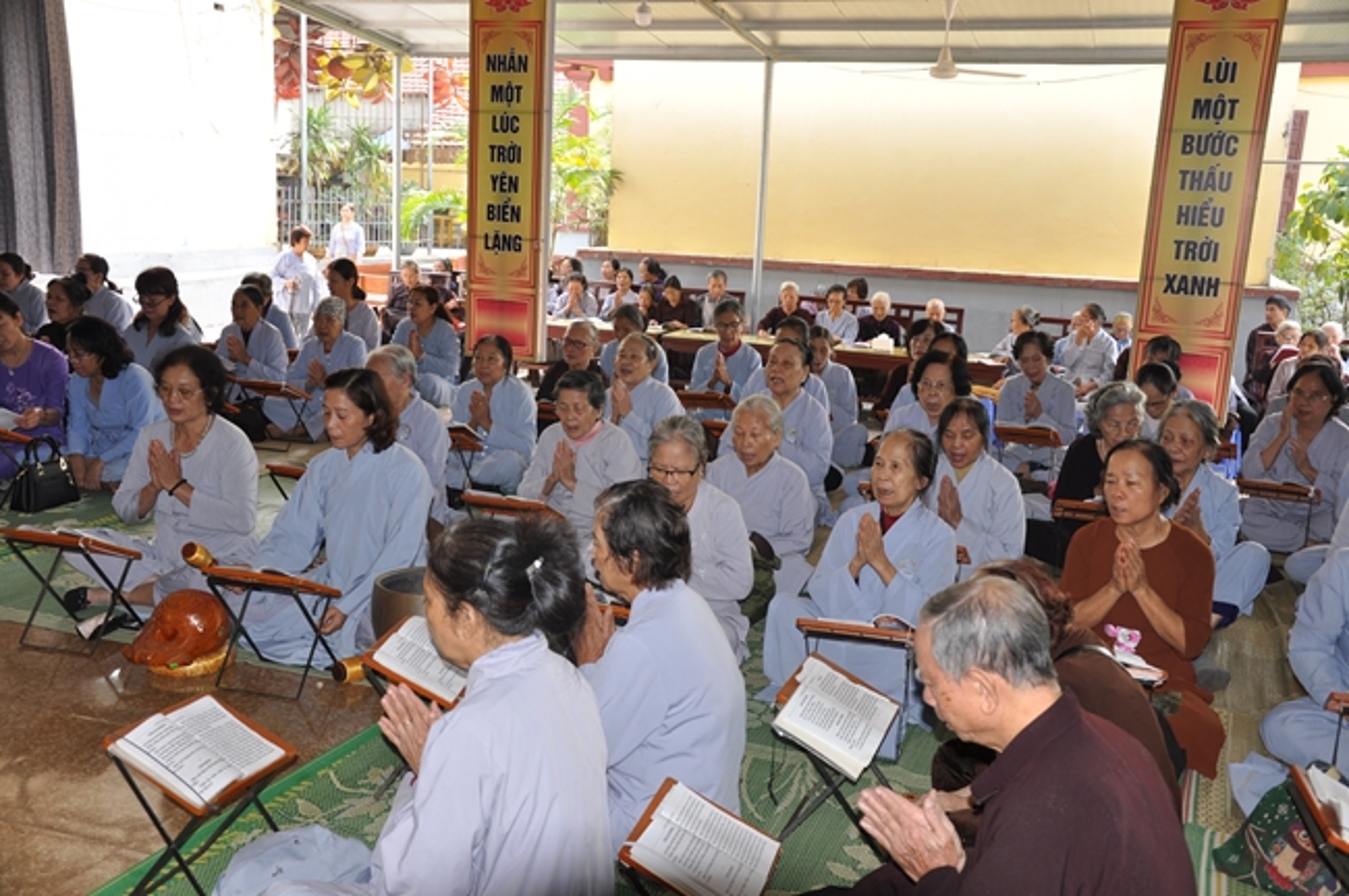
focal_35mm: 36
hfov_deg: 53.2
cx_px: 674
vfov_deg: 36.8
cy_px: 448
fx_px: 1348
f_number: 3.8
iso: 200
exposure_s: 1/60
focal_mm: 24
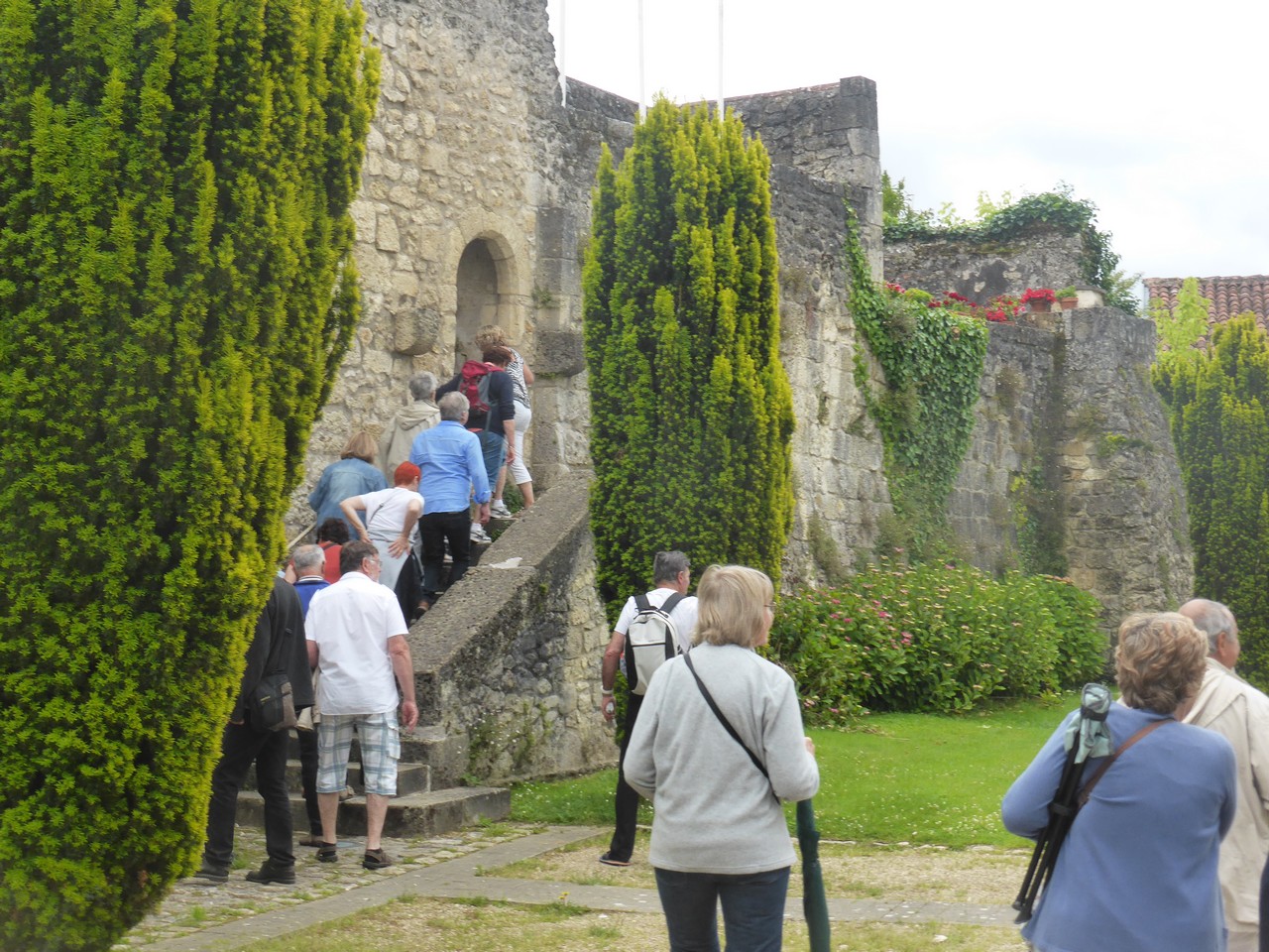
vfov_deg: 22.6
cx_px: 634
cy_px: 476
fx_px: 2383
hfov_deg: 29.8
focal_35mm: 65
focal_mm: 11
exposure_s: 1/160
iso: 160
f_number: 4.8
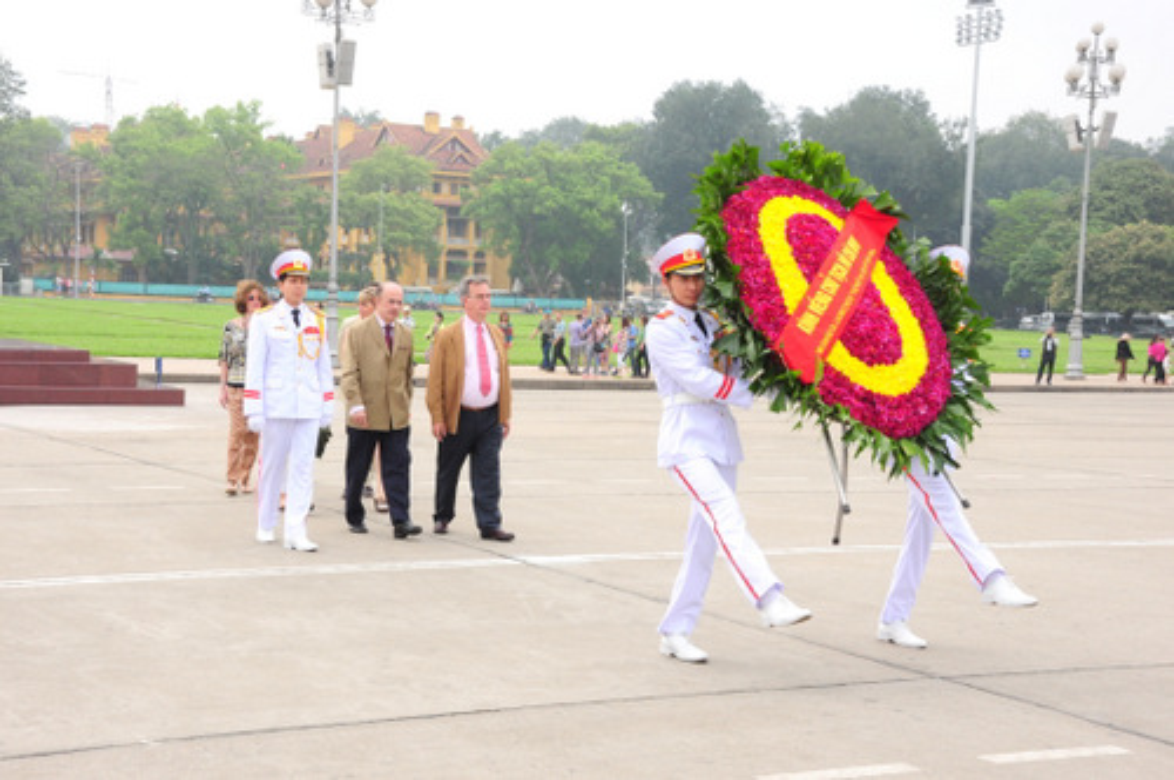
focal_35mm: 60
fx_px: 1954
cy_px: 390
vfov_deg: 22.6
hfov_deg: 33.4
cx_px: 587
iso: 500
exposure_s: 1/160
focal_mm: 40
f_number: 16
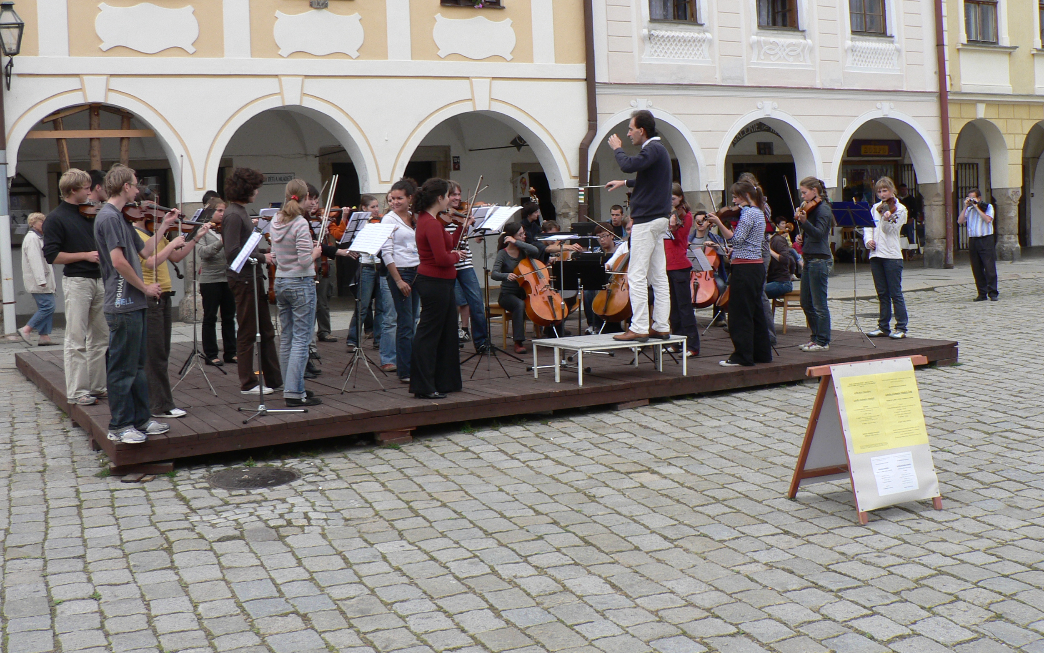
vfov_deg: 32.7
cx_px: 522
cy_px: 261
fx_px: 1110
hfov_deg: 50.4
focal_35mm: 39
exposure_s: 1/100
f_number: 4
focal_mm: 6
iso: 80
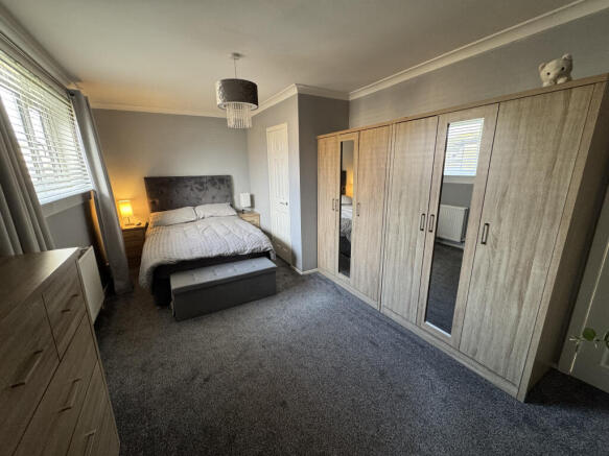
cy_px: 228
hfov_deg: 102.1
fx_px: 246
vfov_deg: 85.7
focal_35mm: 14
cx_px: 304
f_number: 2.2
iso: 250
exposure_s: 1/50
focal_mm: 2.22
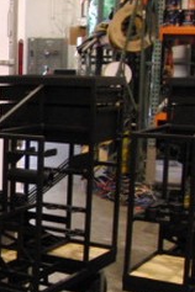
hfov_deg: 15.3
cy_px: 171
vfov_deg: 25.3
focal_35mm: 80
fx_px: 650
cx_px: -123
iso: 400
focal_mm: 4.6
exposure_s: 1/40
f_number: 2.8
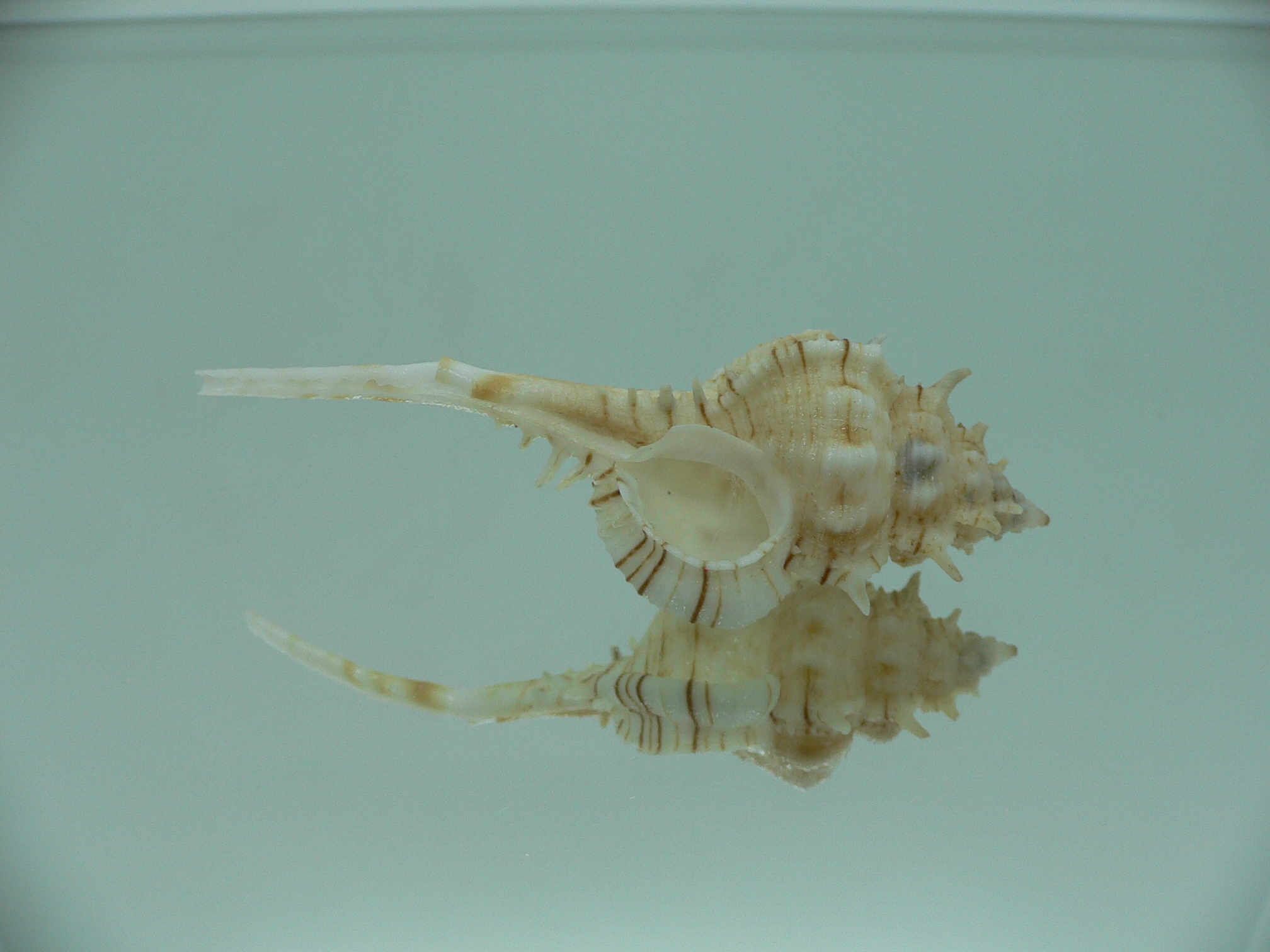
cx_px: 635
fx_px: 1284
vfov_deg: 40.7
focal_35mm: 35
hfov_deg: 52.6
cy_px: 476
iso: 80
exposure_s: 1/80
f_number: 2.8
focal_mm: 4.6
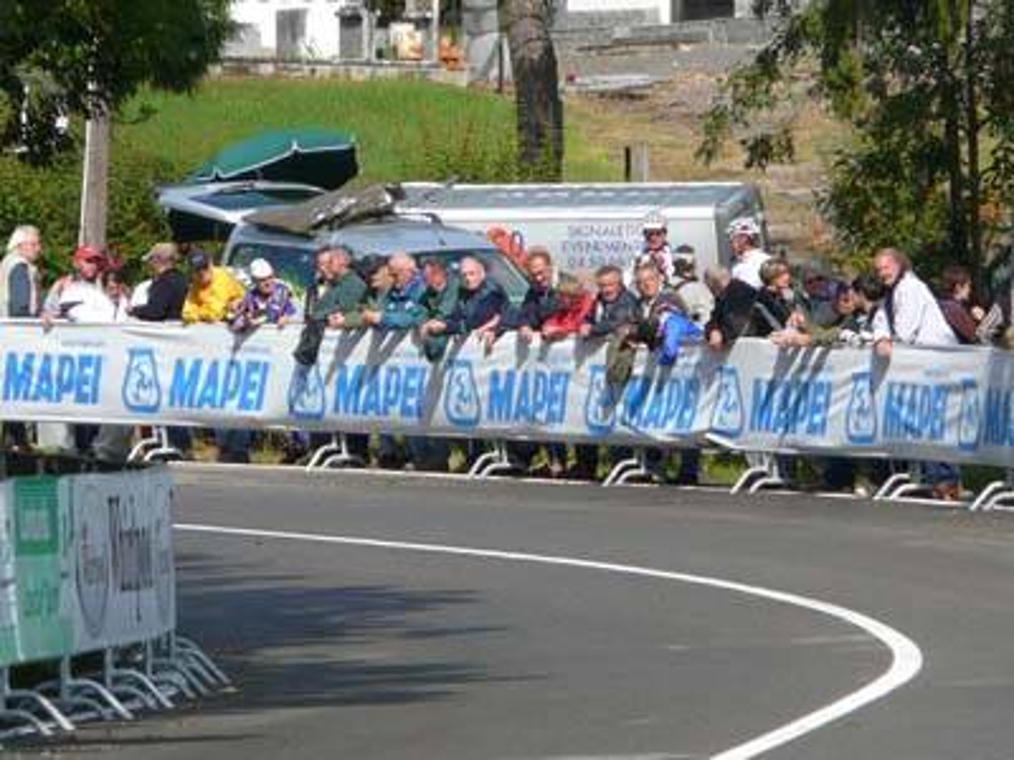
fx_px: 15174
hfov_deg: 3.8
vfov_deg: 2.9
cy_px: 380
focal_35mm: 518
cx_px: 507
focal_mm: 53.4
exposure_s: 1/640
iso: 100
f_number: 4.5
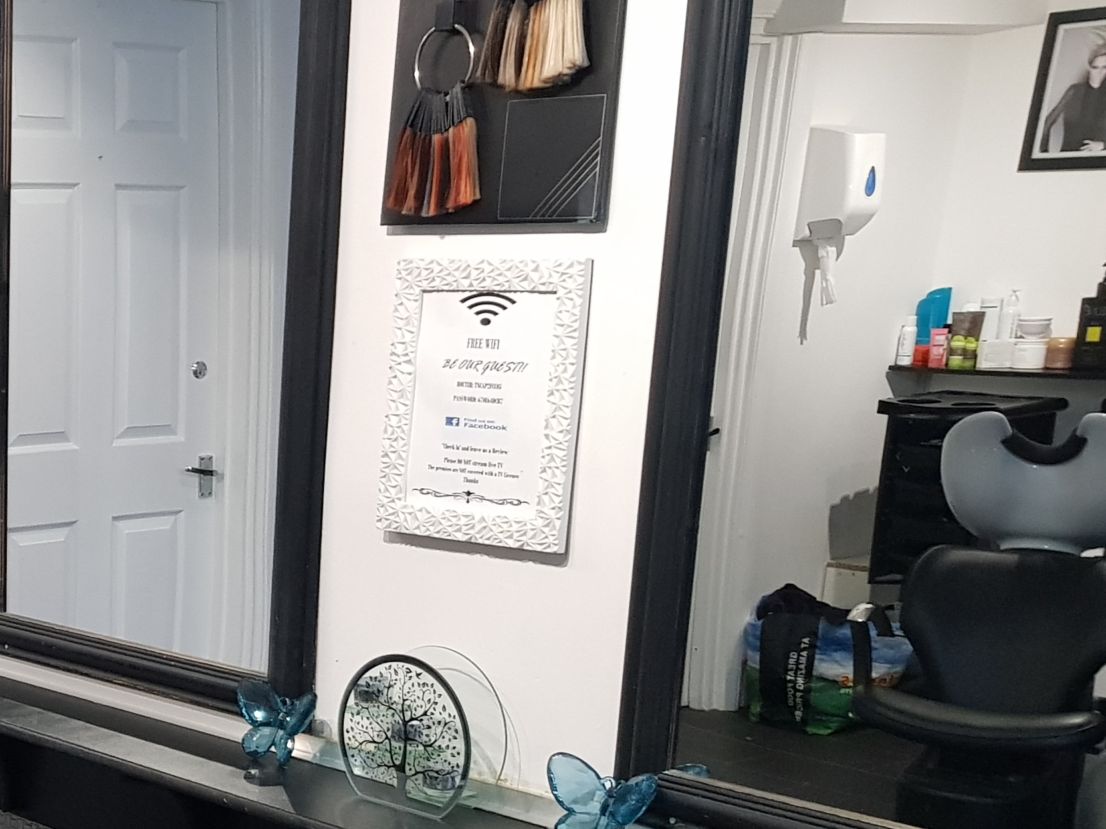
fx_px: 2013
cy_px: 788
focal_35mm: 63
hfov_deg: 27.3
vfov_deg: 22.6
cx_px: -197
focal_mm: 4.2
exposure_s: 1/33
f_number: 1.7
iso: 250
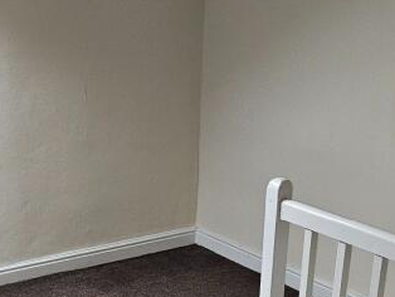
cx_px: 128
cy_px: 374
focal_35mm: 75
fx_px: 856
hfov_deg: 25.8
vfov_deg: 18.4
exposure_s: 1/25
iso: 100
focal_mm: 5.4
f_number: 1.8
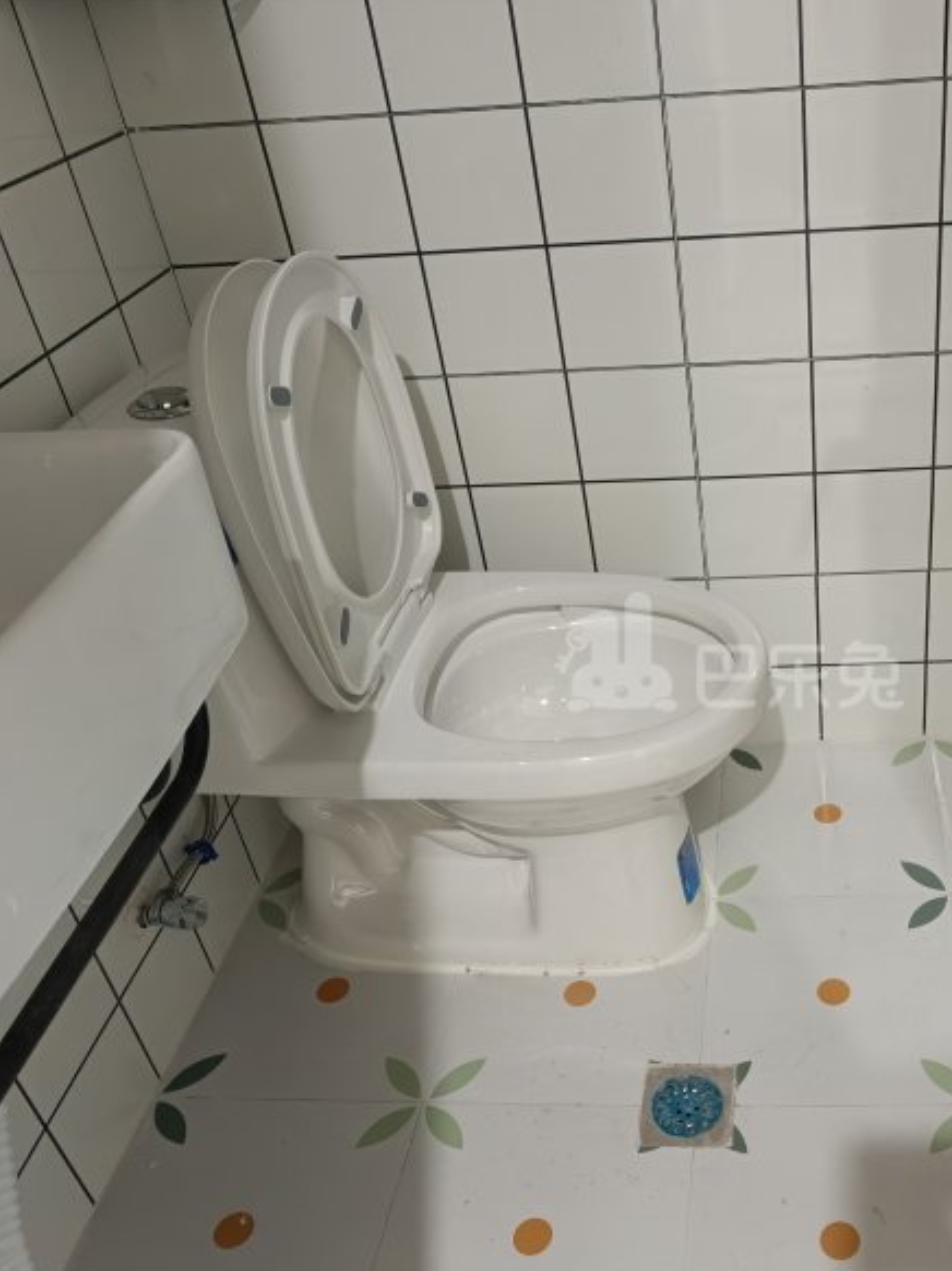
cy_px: 653
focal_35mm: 33
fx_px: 1211
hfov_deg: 41.5
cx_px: 729
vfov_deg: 55.4
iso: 1646
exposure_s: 1/25
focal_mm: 5.59
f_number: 1.88
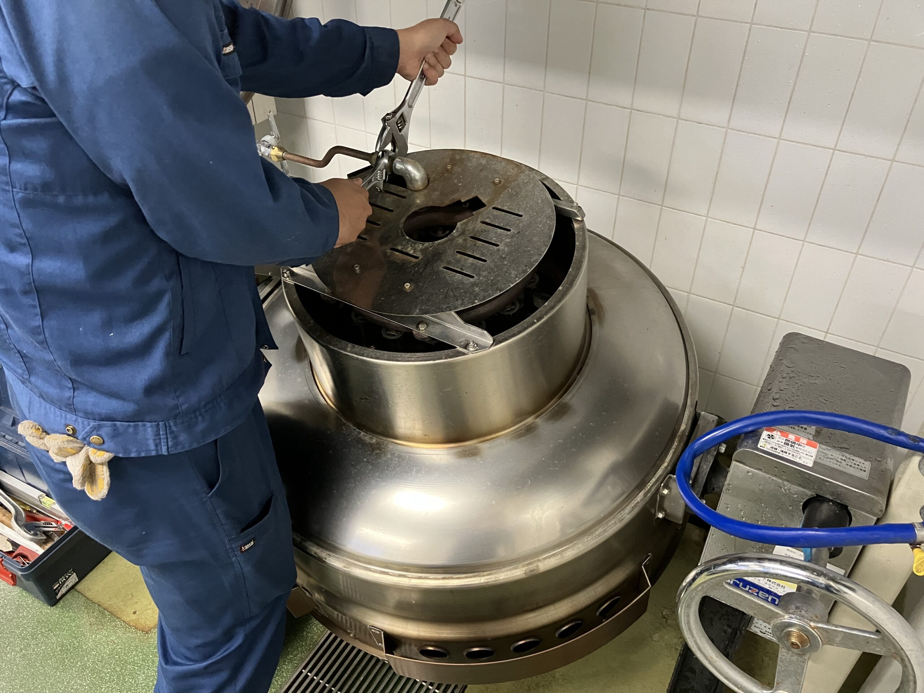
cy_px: 346
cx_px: 462
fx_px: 747
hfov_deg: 63.4
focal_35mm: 28
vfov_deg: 49.7
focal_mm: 3.99
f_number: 1.8
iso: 320
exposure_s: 1/60
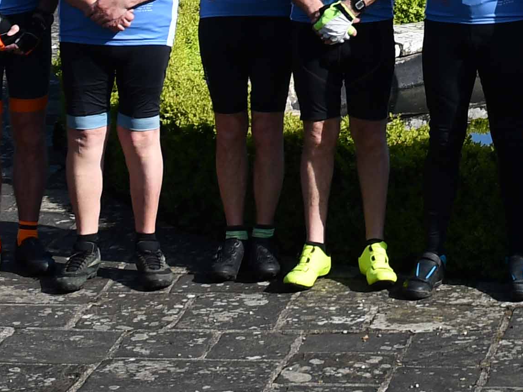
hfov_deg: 11.3
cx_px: 762
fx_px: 2553
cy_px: -279
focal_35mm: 169
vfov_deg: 8.5
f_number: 8
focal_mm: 24
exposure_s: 1/250
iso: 100
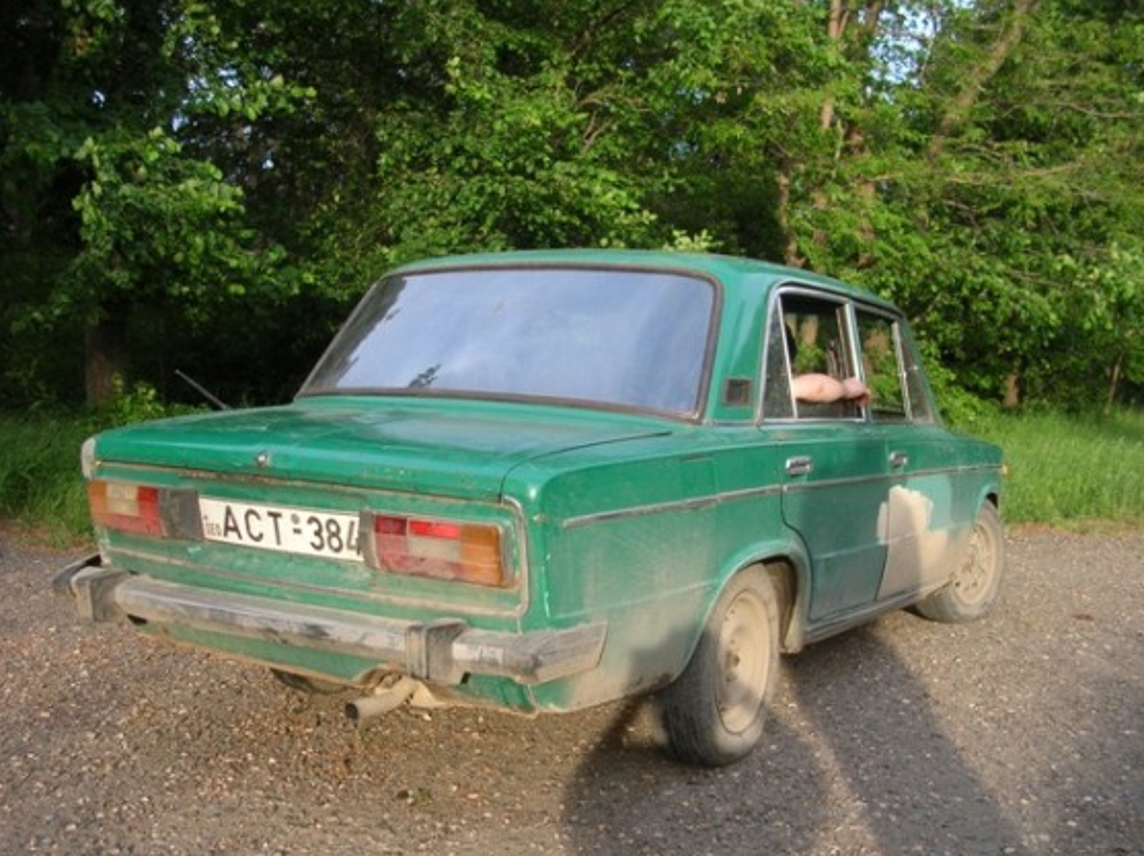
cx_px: 586
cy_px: 444
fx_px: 1222
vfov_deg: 38.6
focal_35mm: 37
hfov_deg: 50.2
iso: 50
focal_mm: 5.8
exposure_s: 1/120
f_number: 2.8
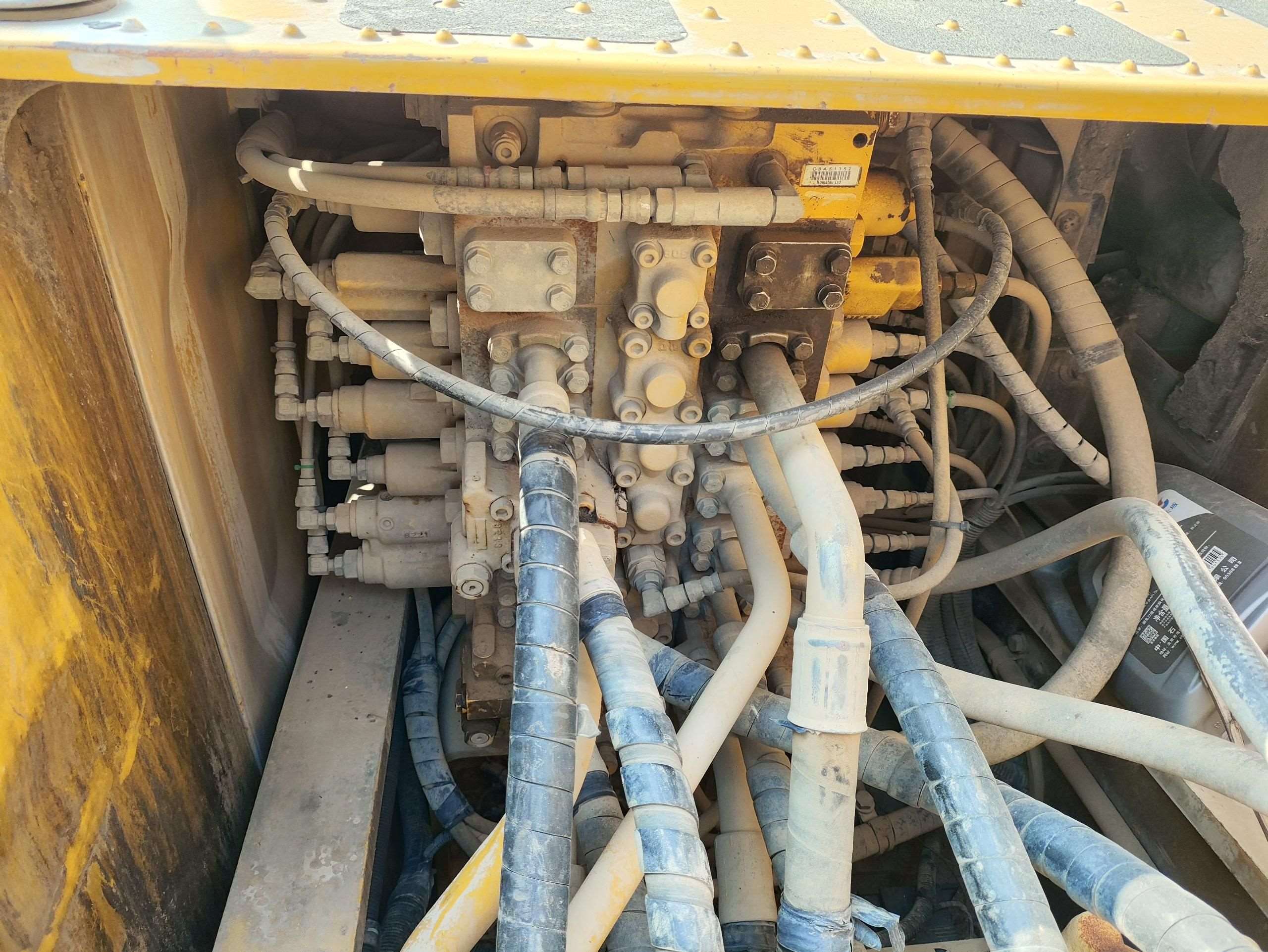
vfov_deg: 54.9
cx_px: 634
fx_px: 916
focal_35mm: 25
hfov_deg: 69.4
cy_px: 476
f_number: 1.79
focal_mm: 4.71
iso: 50
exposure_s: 1/270
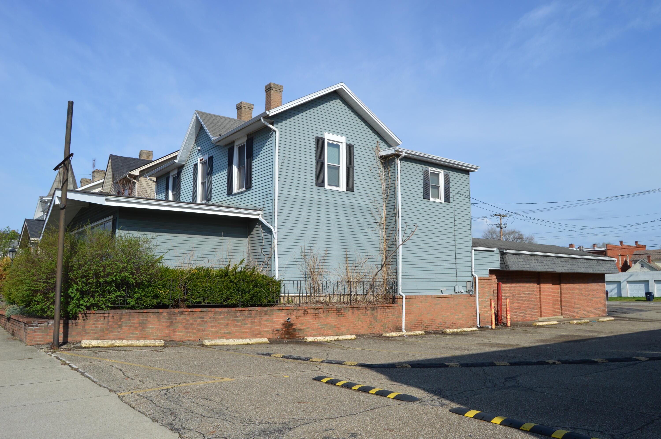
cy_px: 220
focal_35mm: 27
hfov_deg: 67.4
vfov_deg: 47.8
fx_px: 495
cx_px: 330
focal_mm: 18
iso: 100
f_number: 9
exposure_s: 1/320
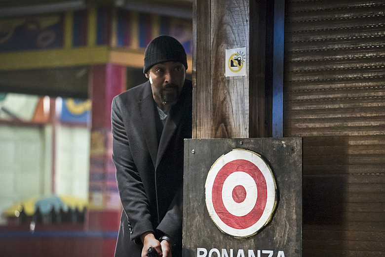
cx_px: 192
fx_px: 1861
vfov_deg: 7.9
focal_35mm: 174
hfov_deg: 11.8
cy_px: 128
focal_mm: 174
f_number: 4
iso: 8000
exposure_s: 1/250
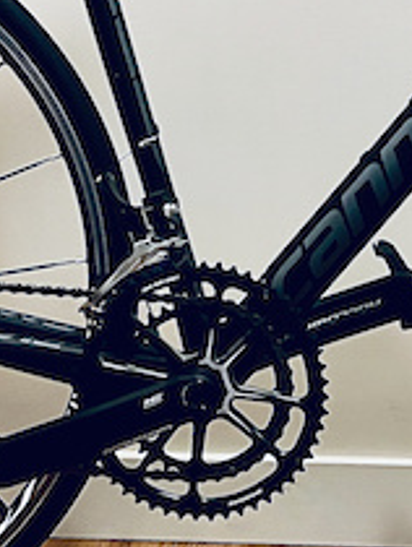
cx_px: 362
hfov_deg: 14.8
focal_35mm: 99
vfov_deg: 19.4
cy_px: 36
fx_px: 1568
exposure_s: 1/56
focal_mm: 5.7
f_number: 1.5
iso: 500
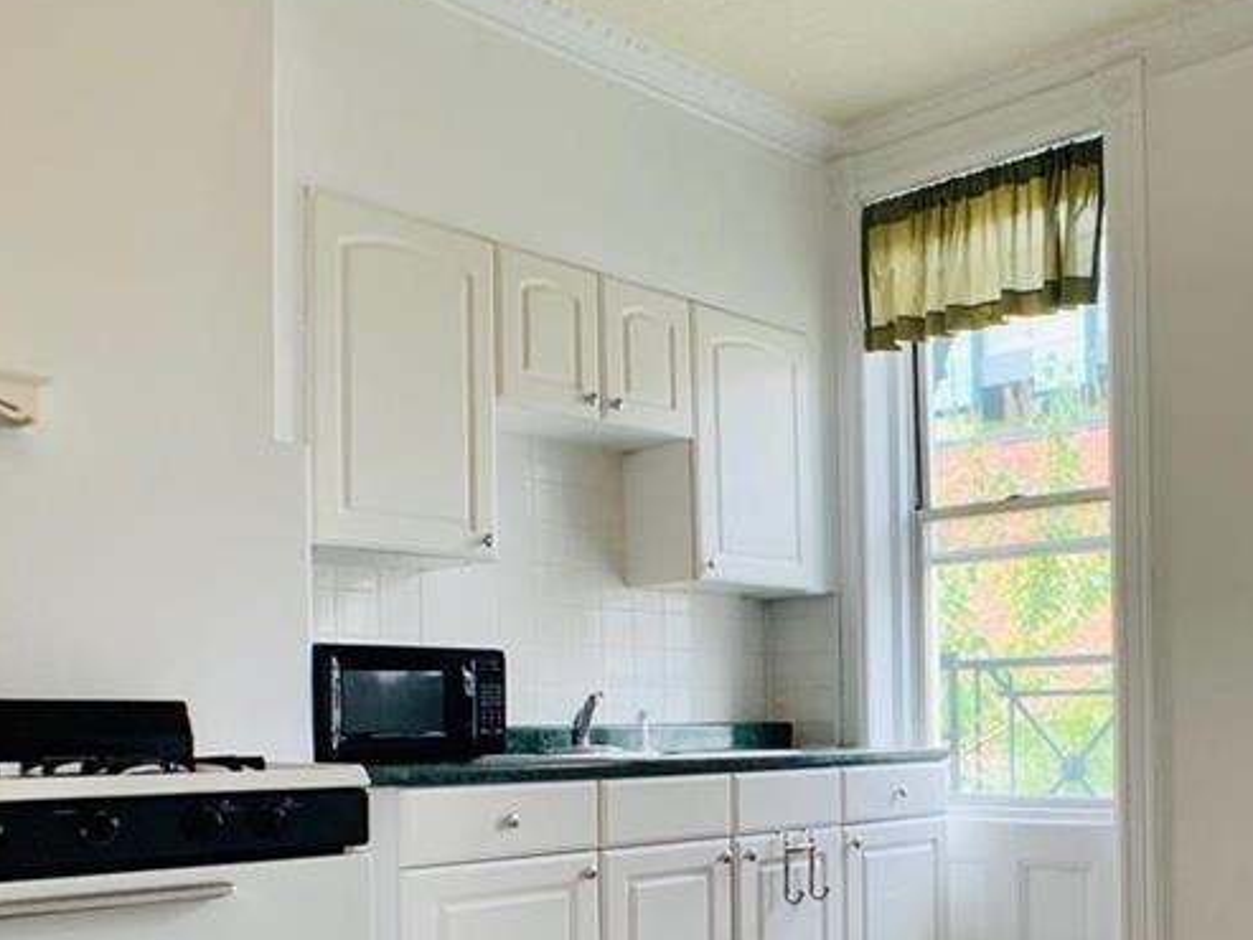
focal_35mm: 54
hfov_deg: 34.4
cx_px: 1009
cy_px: 739
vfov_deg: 26.6
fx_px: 1955
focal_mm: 4.25
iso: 100
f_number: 1.8
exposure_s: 1/118
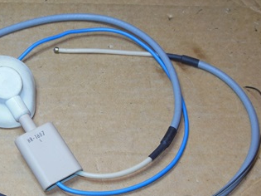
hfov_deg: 40.2
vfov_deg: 30.6
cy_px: 135
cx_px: 100
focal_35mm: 47
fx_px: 354
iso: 125
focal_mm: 6
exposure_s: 1/30
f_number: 3.5
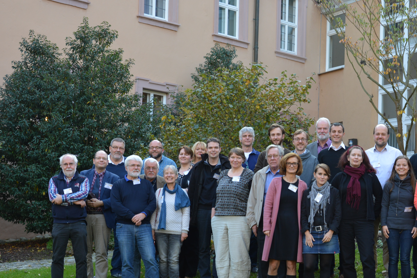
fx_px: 1042
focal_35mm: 90
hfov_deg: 22.5
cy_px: 210
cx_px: 301
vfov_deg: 15.1
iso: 360
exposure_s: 1/125
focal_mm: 38
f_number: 5.6
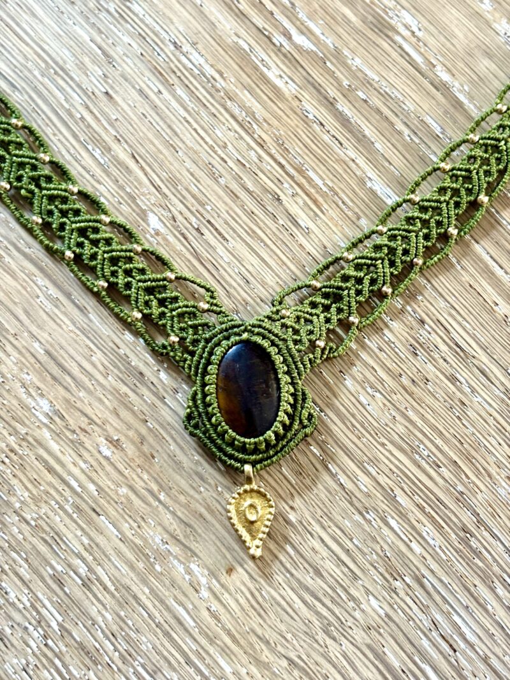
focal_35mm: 52
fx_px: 1022
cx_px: 255
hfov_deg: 28.0
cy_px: 340
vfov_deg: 36.8
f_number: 1.6
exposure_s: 1/40
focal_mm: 5.96
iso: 250
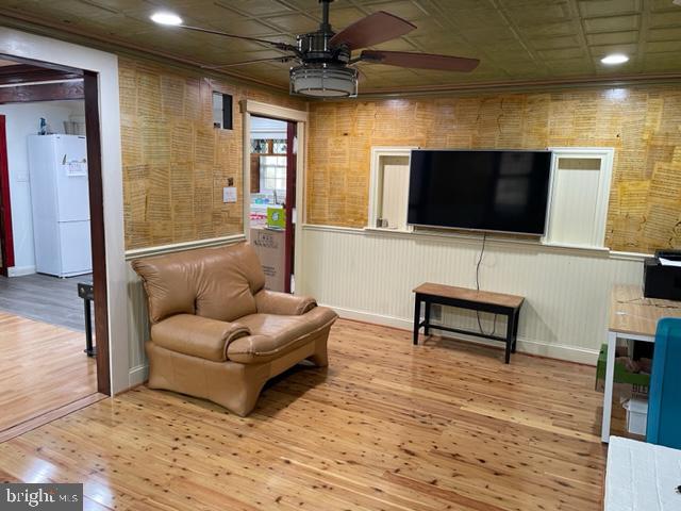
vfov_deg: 53.1
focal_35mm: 26
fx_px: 511
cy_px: 256
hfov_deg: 67.3
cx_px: 340
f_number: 1.6
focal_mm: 4.2
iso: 125
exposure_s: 1/60
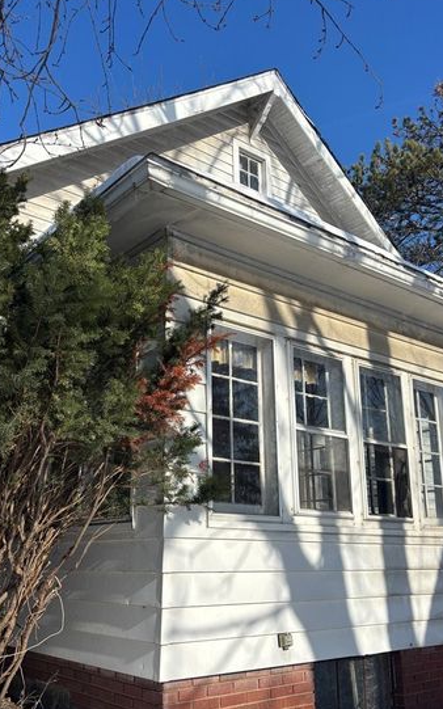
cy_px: 396
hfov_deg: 37.3
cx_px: 208
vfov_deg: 56.6
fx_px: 657
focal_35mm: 34
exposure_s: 1/4425
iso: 50
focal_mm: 5.96
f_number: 1.6
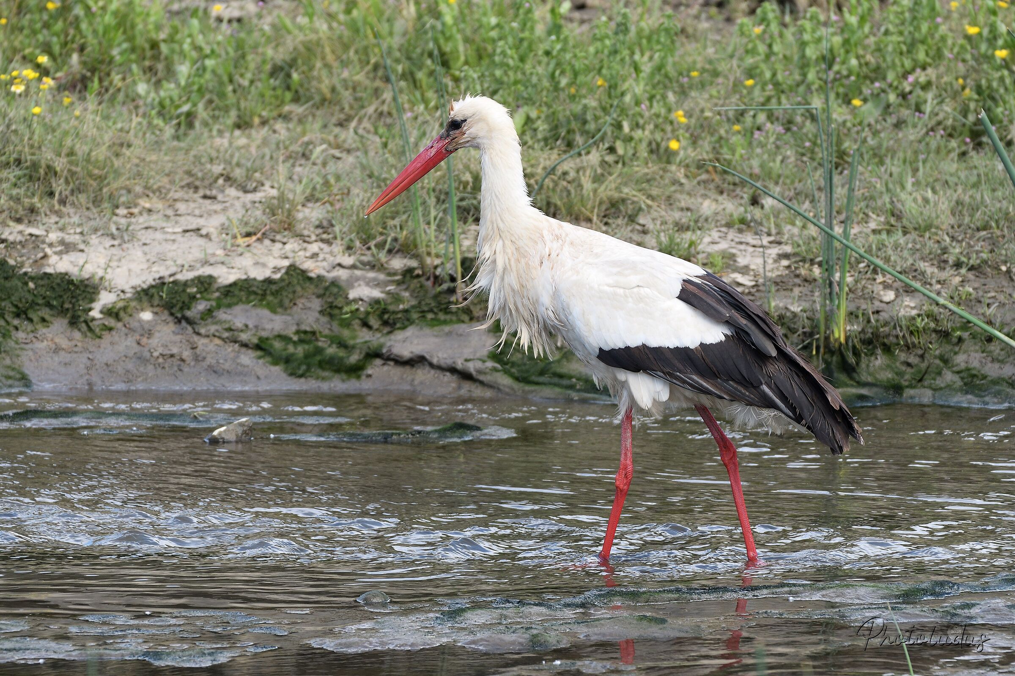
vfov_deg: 2.5
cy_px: 338
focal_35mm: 540
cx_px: 508
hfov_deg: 3.8
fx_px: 15224
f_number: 7.1
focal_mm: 360
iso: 320
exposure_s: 1/500
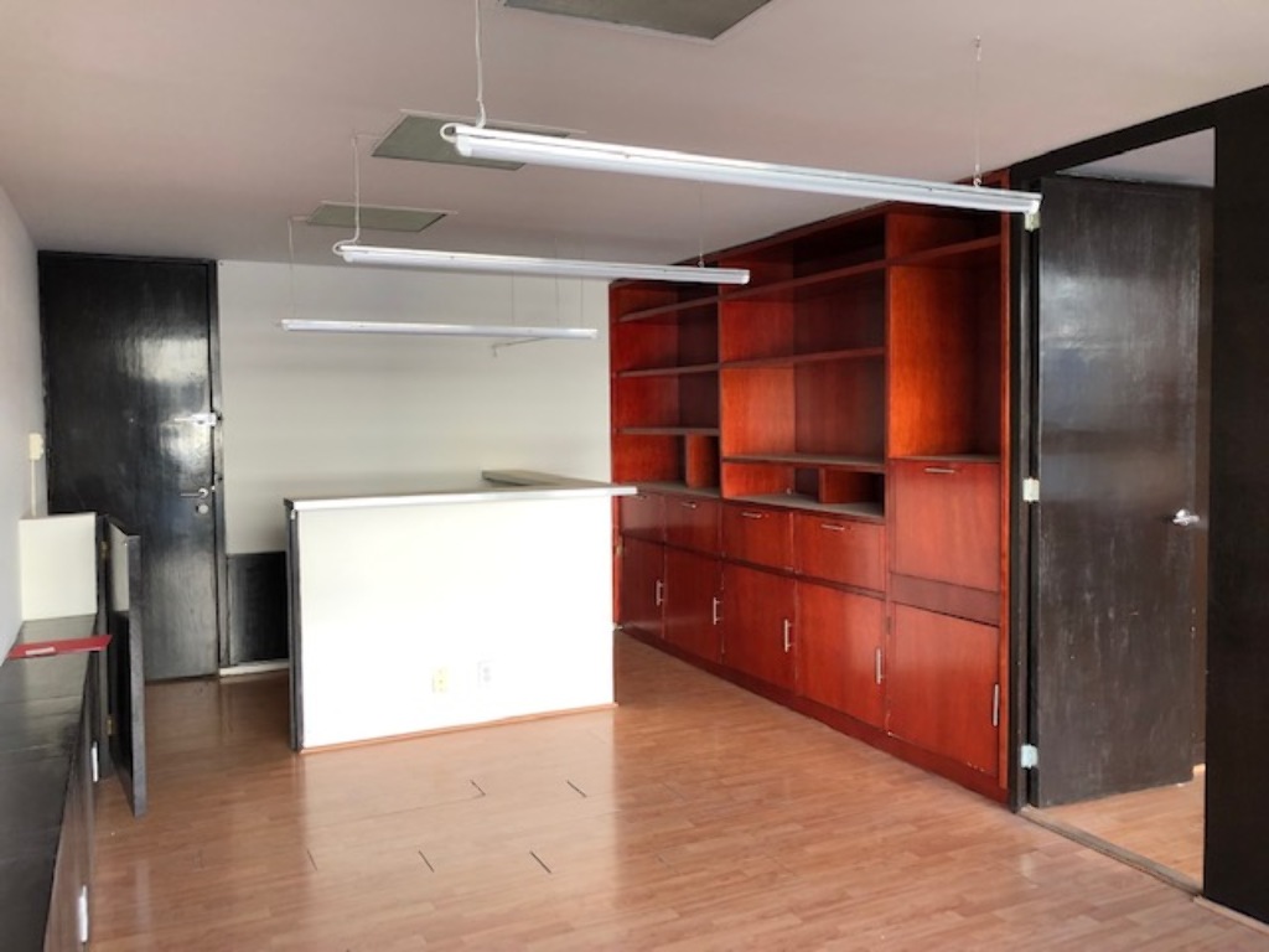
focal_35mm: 28
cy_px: 476
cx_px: 634
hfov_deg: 63.4
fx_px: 1026
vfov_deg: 49.7
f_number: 1.8
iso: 32
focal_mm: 3.99
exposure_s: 1/30
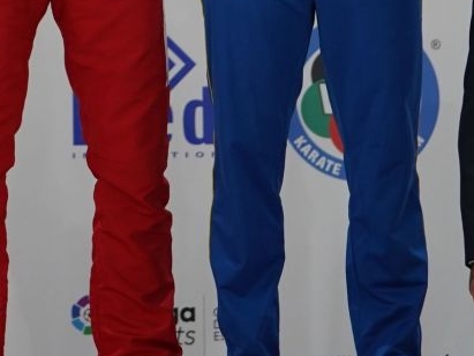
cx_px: -152
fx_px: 4038
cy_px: -320
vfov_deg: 5.0
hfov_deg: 6.7
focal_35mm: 295
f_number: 2.8
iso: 800
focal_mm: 70
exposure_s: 1/250
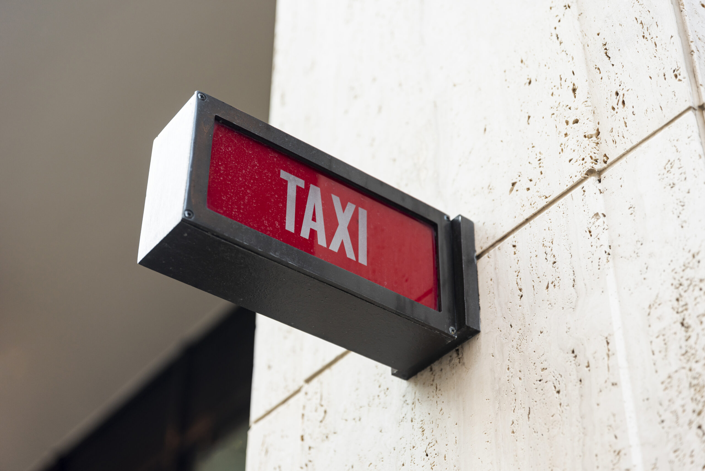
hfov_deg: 28.8
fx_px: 1371
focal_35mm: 70
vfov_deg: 19.5
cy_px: 236
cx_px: 352
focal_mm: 70
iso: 160
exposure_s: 1/125
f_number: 2.8
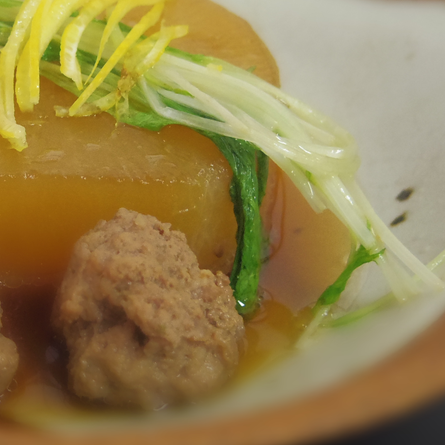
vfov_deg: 16.7
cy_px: 113
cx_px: 26
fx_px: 1513
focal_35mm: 104
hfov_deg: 16.5
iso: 640
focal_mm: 8.5
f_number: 1.9
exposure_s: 1/60
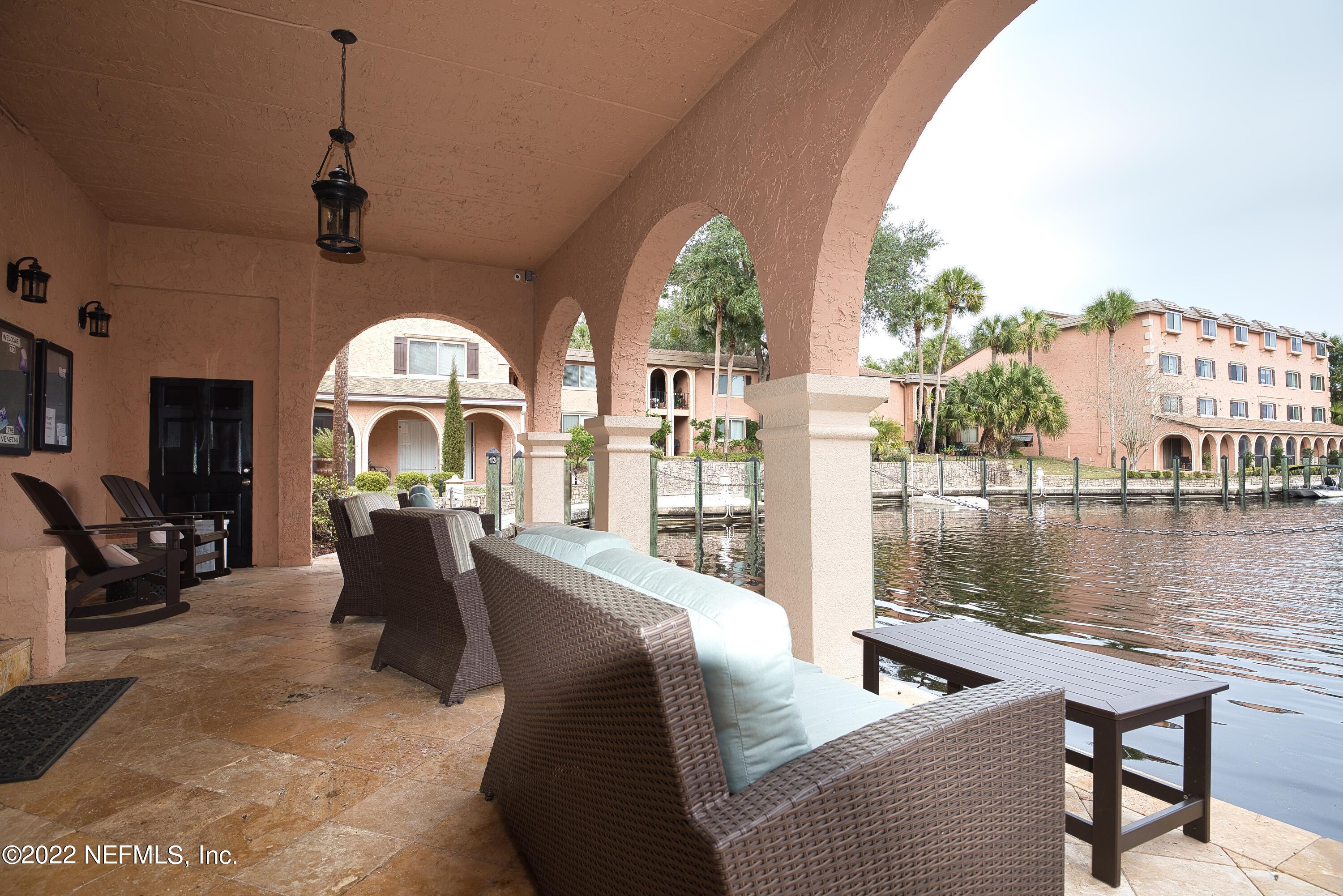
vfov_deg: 70.5
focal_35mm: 17
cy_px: 448
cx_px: 672
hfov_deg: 93.3
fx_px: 634
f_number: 7.1
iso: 250
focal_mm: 17
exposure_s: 1/200
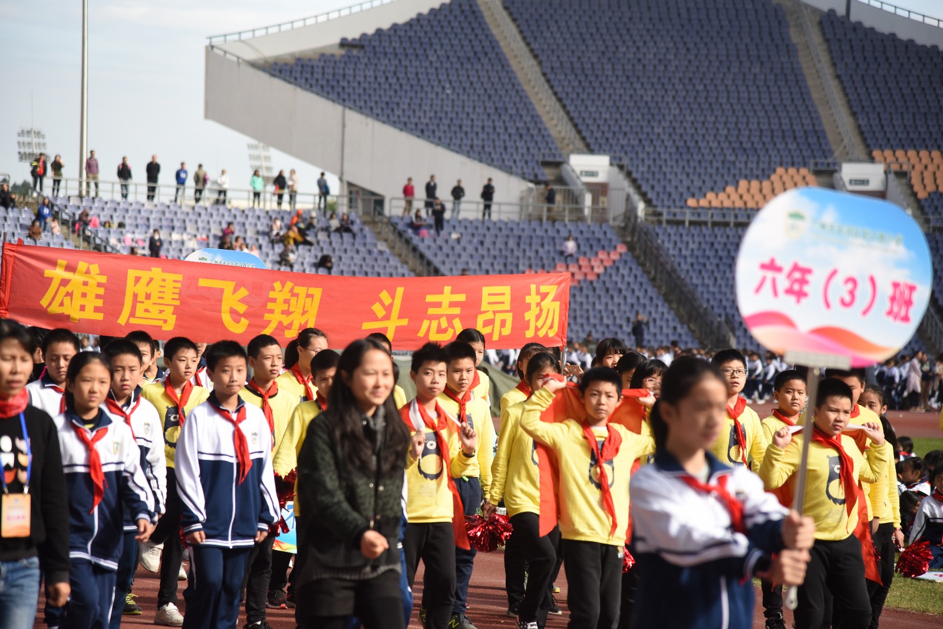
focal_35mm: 120
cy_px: 314
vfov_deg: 11.4
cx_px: 472
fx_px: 3144
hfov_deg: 17.1
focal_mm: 120
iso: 1000
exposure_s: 1/4000
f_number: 4
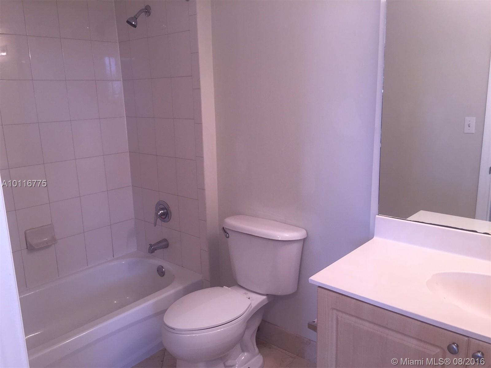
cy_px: 184
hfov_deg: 61.7
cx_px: 246
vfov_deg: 48.2
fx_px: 411
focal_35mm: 29
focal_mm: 4.15
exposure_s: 1/30
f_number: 2.2
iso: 32
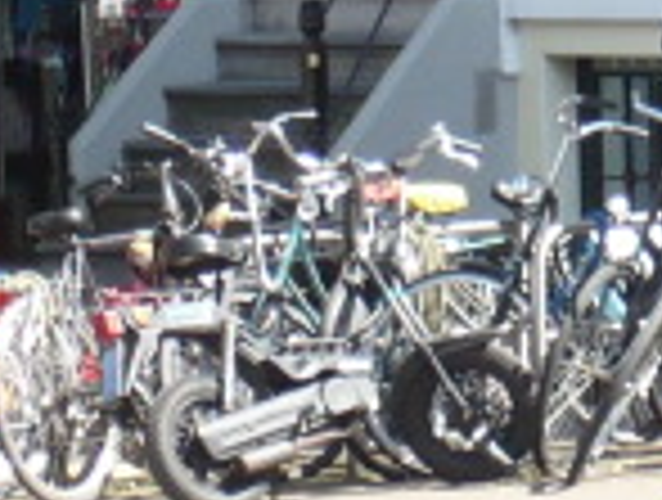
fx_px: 8646
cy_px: -223
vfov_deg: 3.3
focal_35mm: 451
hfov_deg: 4.4
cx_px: 698
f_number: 4.8
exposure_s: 1/160
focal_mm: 16.1
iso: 100
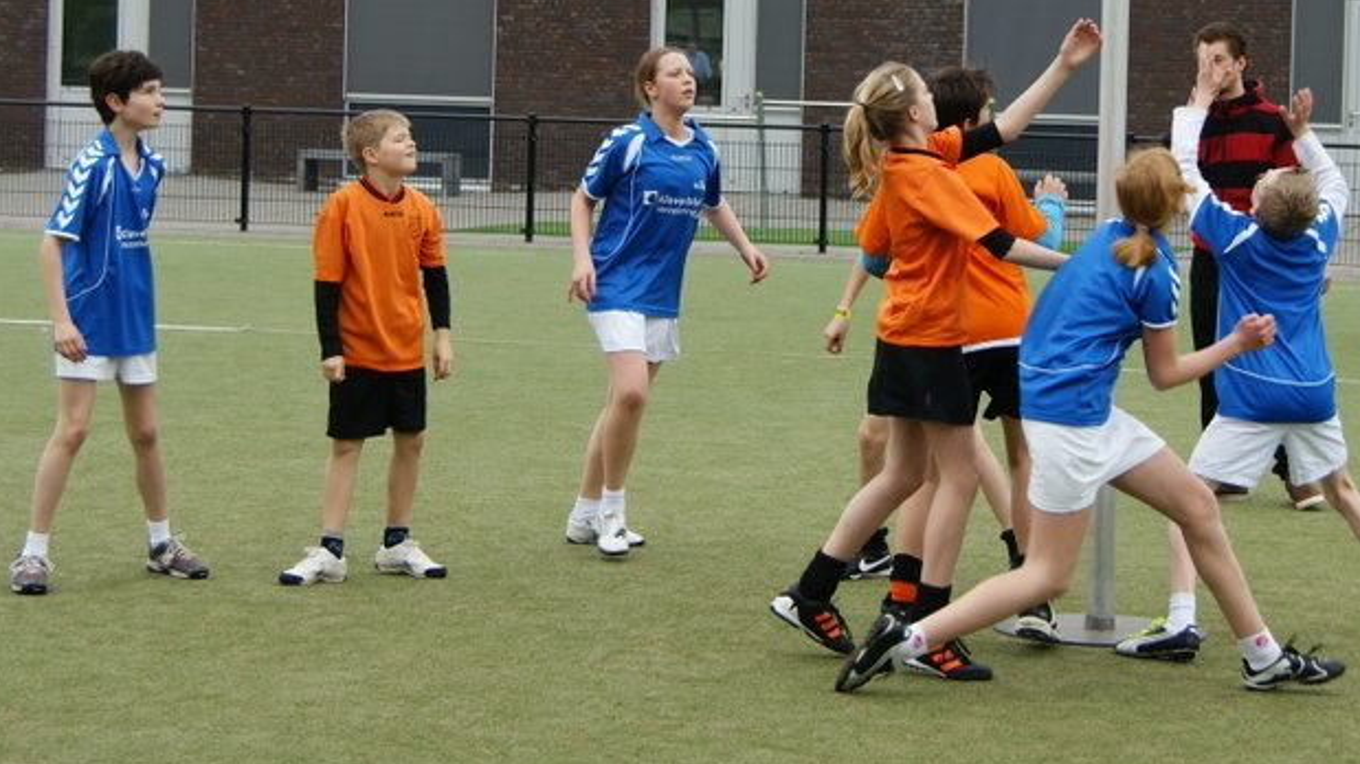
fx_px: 4214
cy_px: 64
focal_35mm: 117
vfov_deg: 10.3
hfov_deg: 18.3
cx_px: 835
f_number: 5.6
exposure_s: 1/320
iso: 100
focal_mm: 45
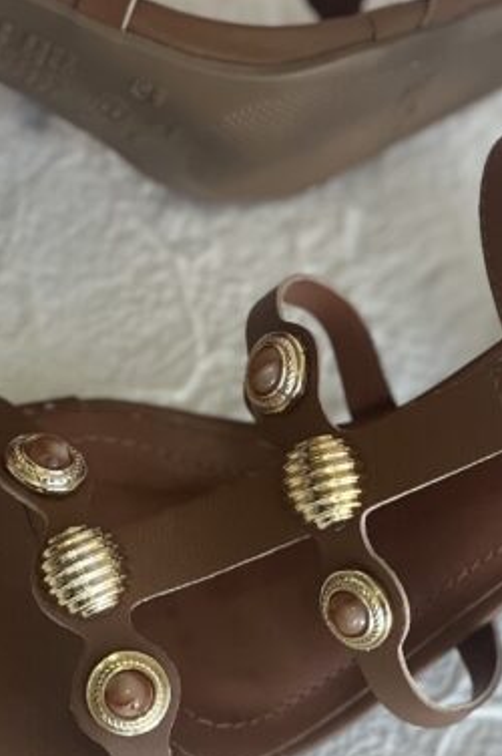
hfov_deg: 6.9
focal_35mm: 199
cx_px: 277
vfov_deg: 10.3
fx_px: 4170
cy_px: 226
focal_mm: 9
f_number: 2.8
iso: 160
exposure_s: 1/120
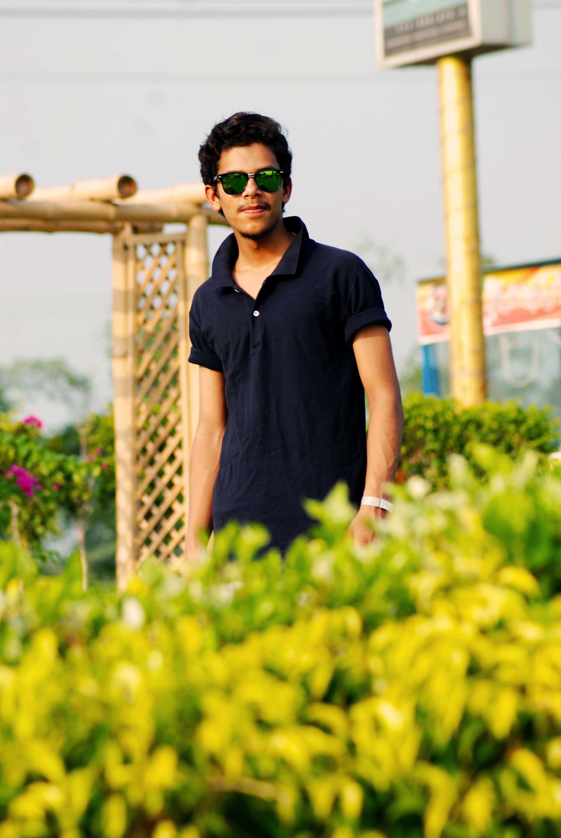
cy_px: 419
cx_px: 280
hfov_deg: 6.8
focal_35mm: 202
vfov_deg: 10.1
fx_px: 4720
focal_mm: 135
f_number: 5.6
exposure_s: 1/160
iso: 100
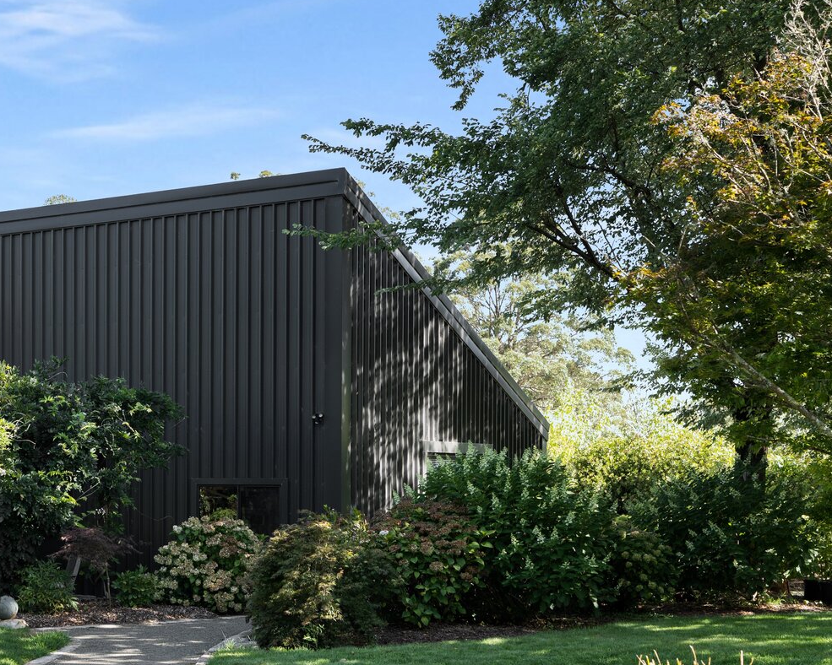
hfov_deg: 30.1
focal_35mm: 60
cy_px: 470
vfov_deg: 25.2
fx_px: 1477
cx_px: 80
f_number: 6.3
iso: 125
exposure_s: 1/60
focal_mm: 35
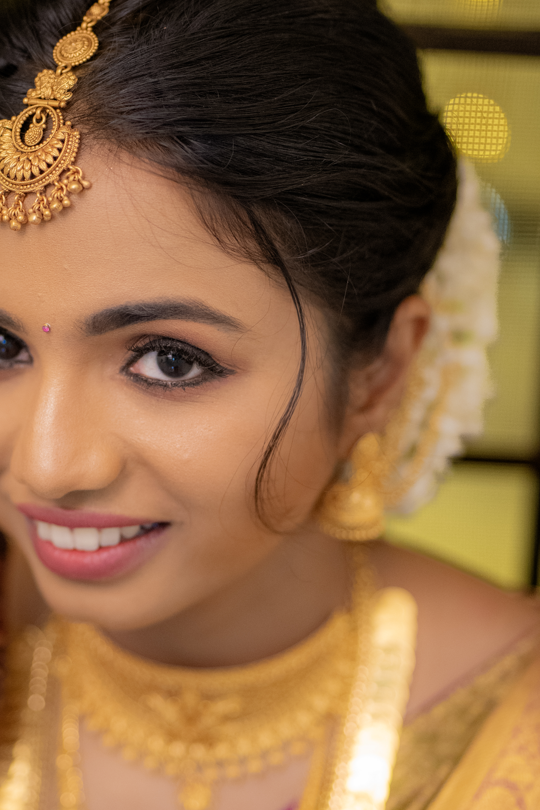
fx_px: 2858
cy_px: 428
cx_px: 142
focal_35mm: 127
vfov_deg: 16.1
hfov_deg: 10.8
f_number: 1.8
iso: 5000
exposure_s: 1/320
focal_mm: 85
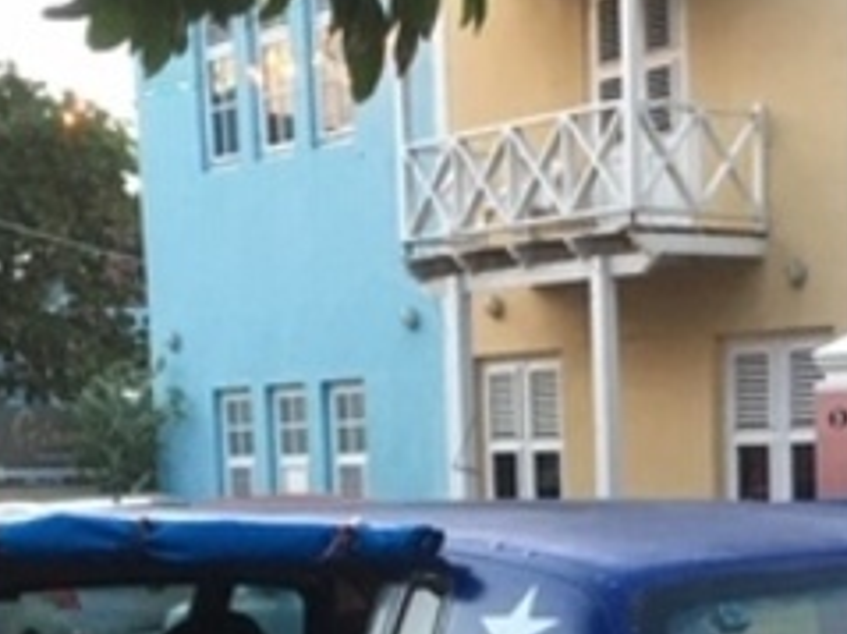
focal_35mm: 97
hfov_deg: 20.1
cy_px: 822
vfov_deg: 14.6
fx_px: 2372
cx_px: 649
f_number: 2.2
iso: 200
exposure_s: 1/25
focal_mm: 4.15
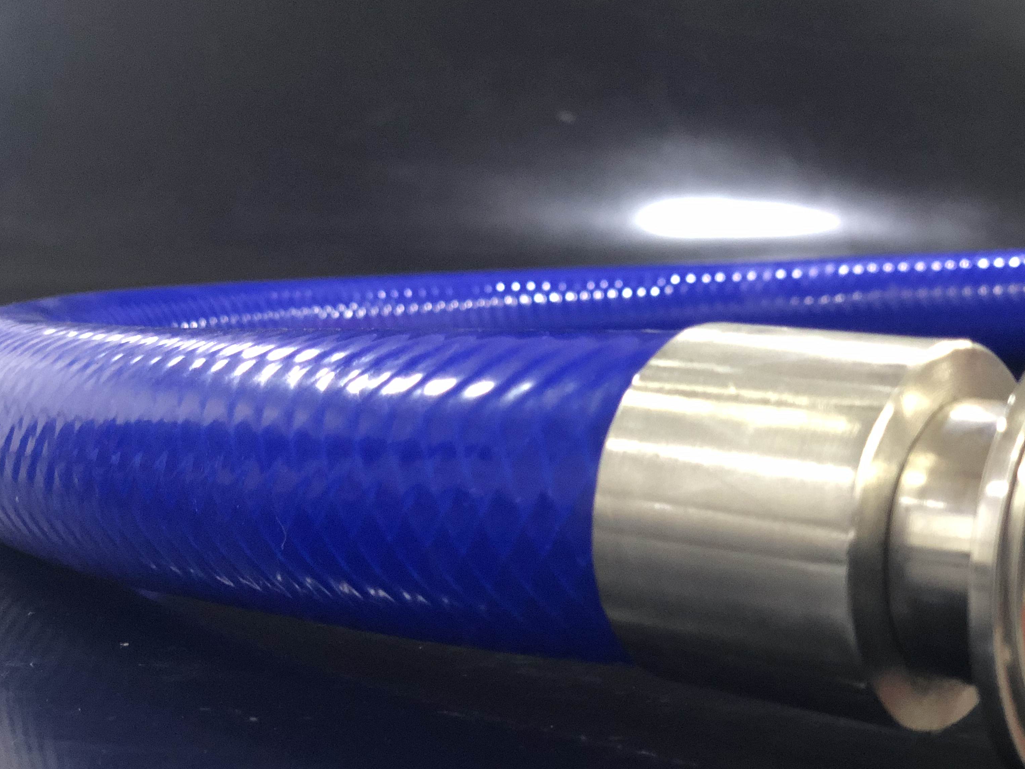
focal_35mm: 69
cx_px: 571
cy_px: 432
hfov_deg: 28.1
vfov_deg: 21.3
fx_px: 2043
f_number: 2.4
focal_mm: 6
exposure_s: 1/13
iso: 160
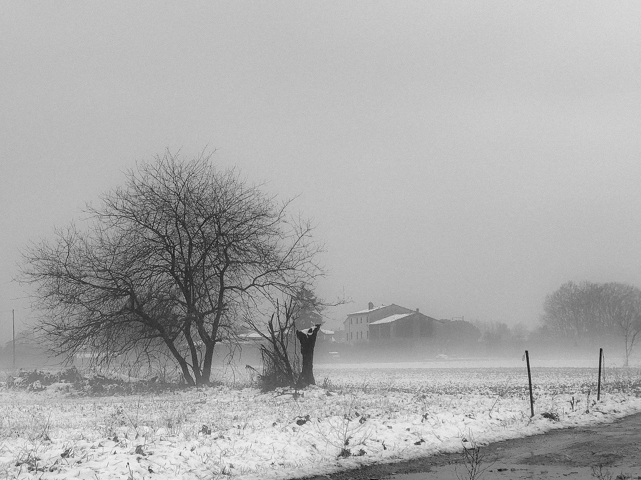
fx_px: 1555
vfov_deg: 17.5
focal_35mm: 84
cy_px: 298
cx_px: 170
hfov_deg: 23.1
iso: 25
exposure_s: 1/50
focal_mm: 6.6
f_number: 2.8
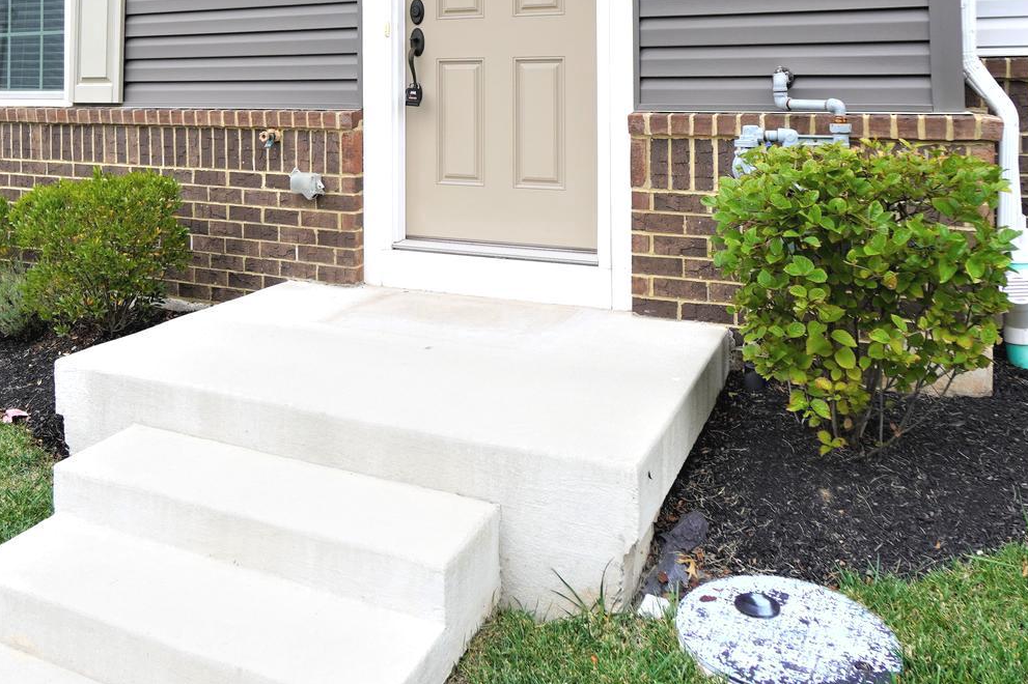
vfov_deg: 39.6
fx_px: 885
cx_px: 442
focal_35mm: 31
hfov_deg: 60.1
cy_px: 83
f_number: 5
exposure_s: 1/125
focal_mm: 10
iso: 100
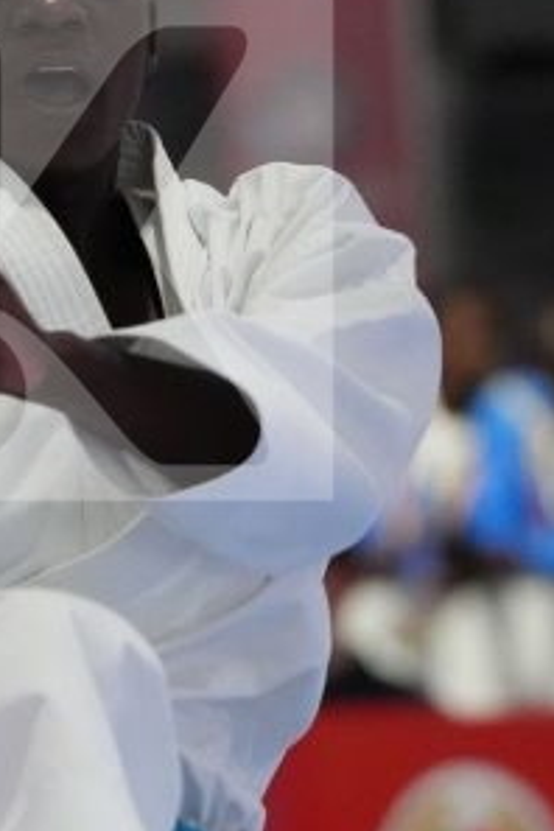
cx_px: 73
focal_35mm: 505
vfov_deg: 4.1
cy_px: 1237
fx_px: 11656
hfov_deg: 2.7
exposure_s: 1/500
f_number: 2.8
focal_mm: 125
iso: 6400
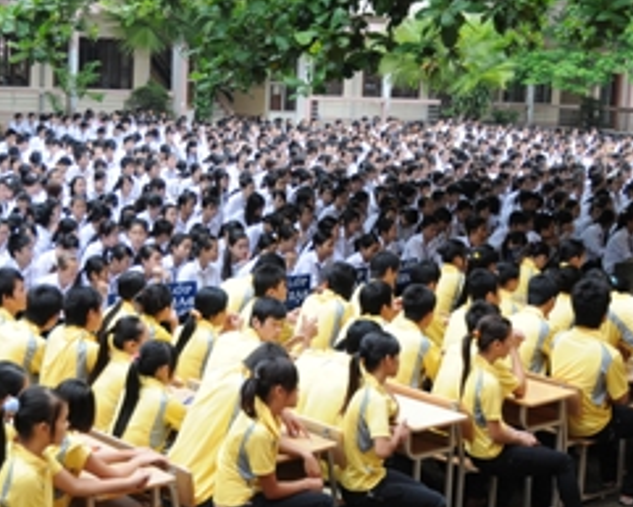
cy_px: 264
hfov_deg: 26.0
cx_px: 238
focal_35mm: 73
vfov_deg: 21.0
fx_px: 1368
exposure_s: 1/80
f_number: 4.5
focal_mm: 28
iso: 400
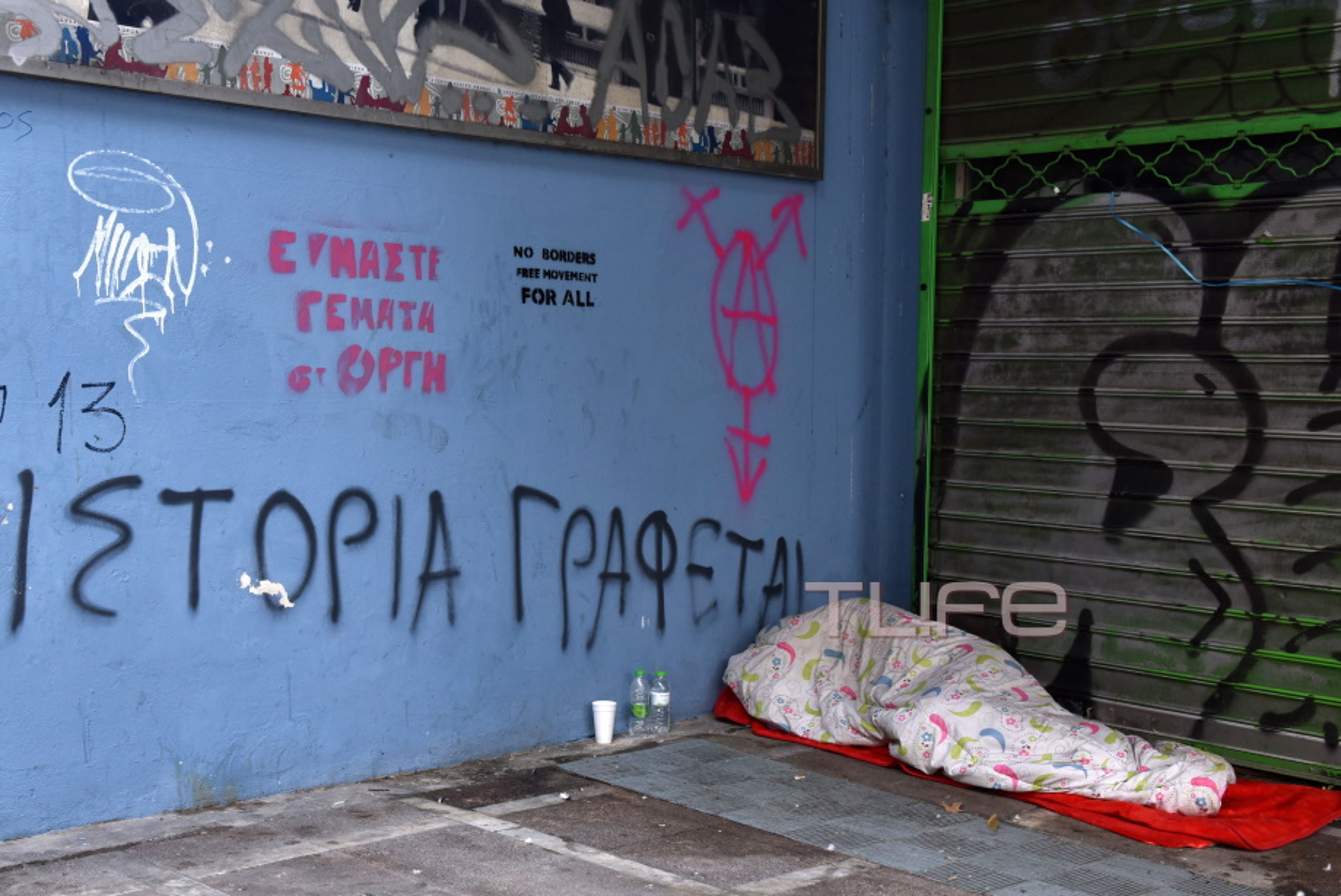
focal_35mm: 47
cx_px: 571
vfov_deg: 28.6
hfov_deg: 41.8
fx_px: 1752
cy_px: 542
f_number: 5.6
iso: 800
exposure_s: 1/100
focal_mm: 36
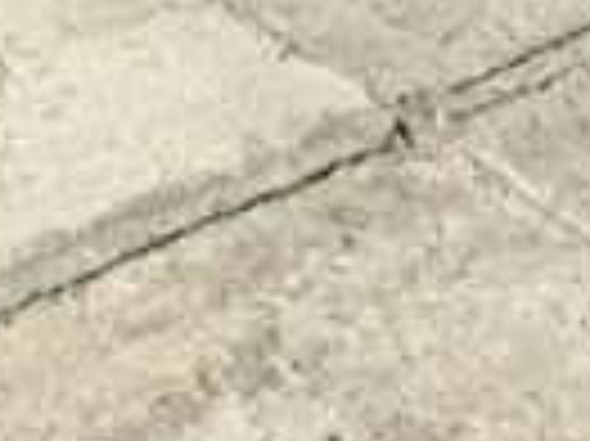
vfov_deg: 6.8
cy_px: -1125
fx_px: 3116
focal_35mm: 183
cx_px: -770
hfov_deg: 9.7
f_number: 1.78
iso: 80
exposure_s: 1/5814
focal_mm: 6.76
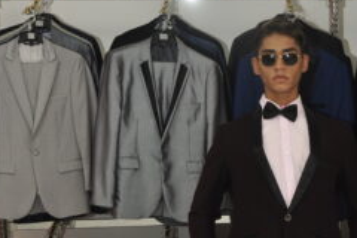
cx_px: 262
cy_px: 274
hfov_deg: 13.6
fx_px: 1487
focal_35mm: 150
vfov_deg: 9.1
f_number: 7.1
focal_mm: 40
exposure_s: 1/125
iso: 400
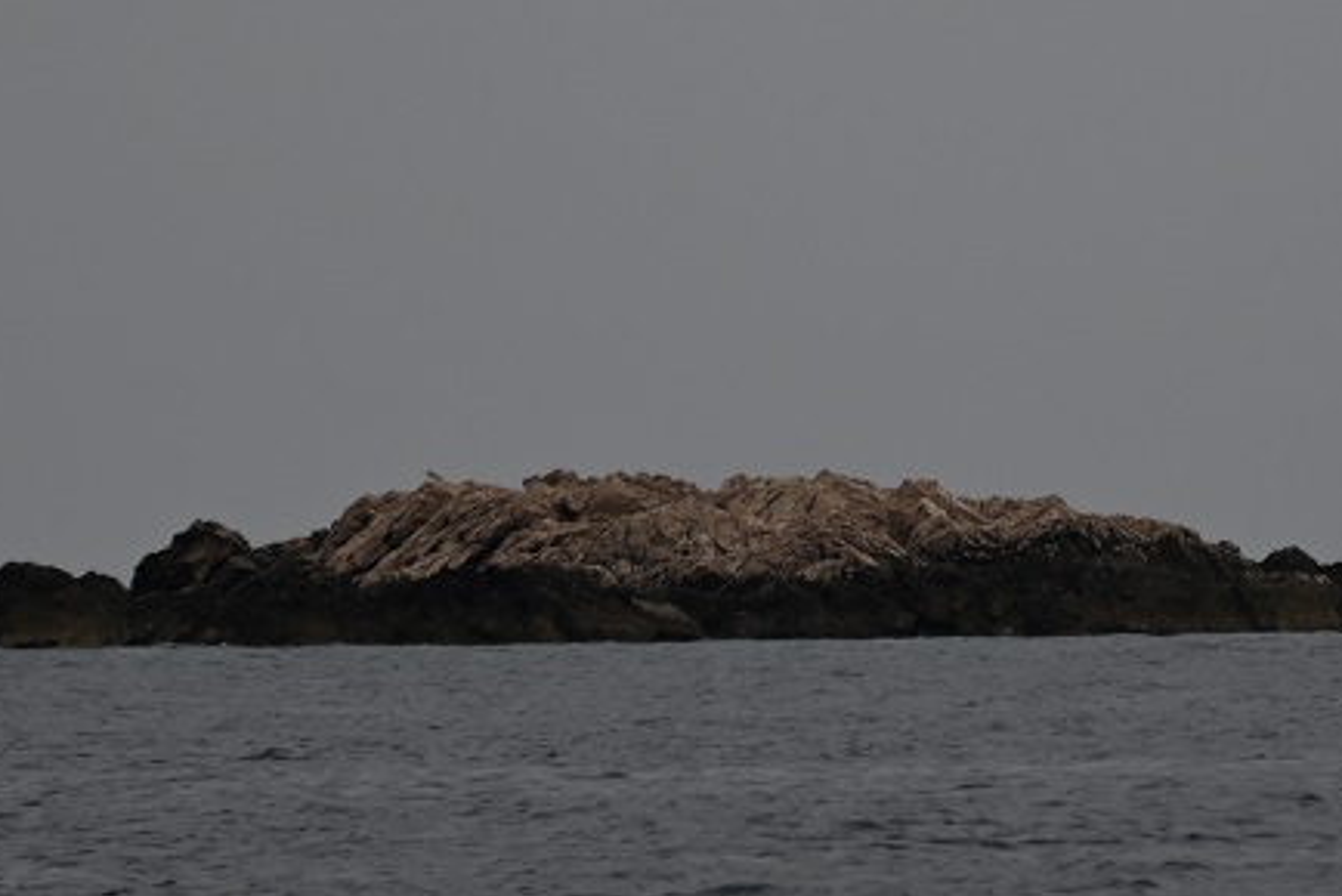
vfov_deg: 1.5
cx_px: 999
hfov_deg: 2.3
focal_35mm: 898
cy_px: -150
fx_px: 33497
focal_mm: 300
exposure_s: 1/1000
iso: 250
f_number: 5.6
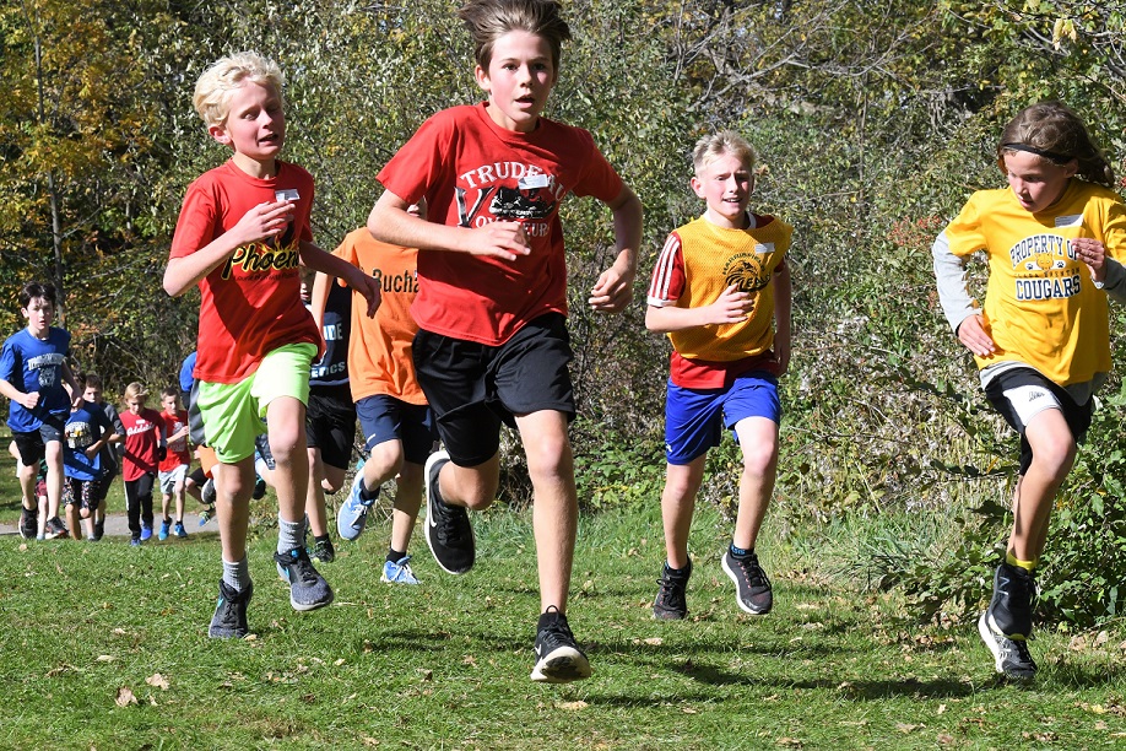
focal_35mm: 105
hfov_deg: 19.5
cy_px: 376
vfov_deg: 13.0
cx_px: 563
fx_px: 3284
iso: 1250
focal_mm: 70
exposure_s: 1/1000
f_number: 13
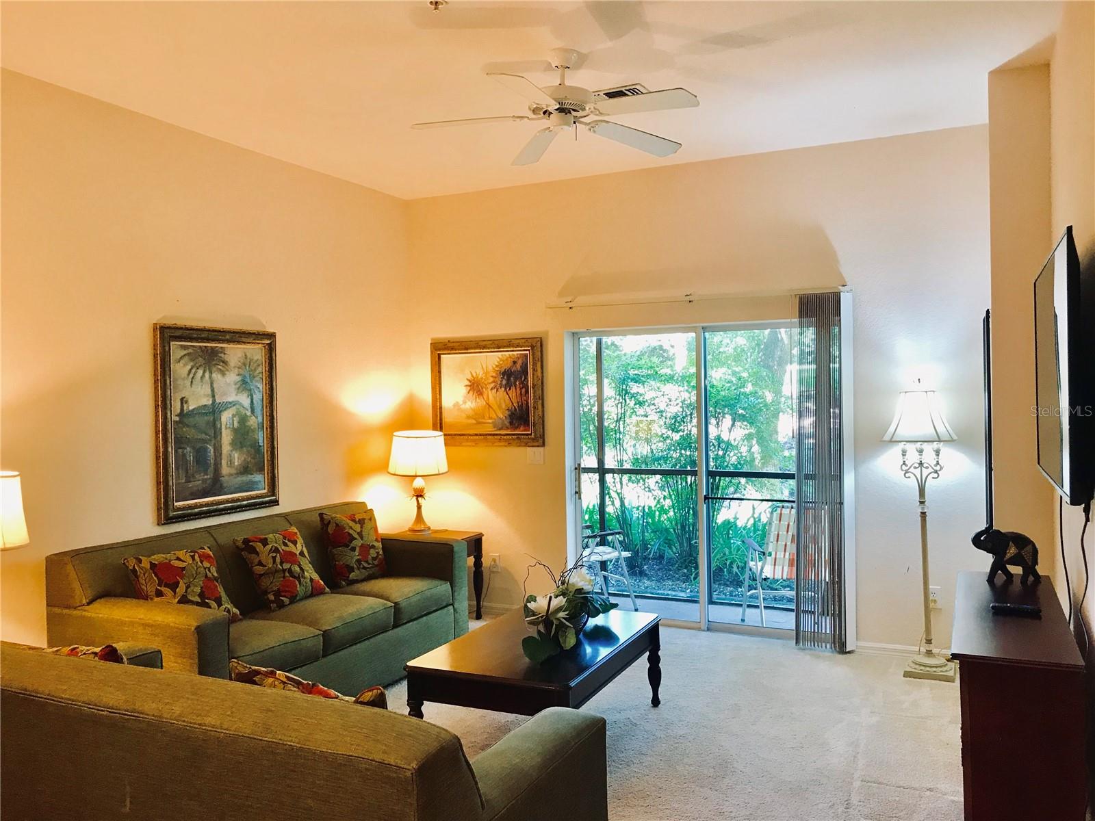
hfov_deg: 63.4
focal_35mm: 28
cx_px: 548
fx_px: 886
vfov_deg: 49.7
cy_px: 410
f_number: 1.8
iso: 40
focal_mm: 3.99
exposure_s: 1/17
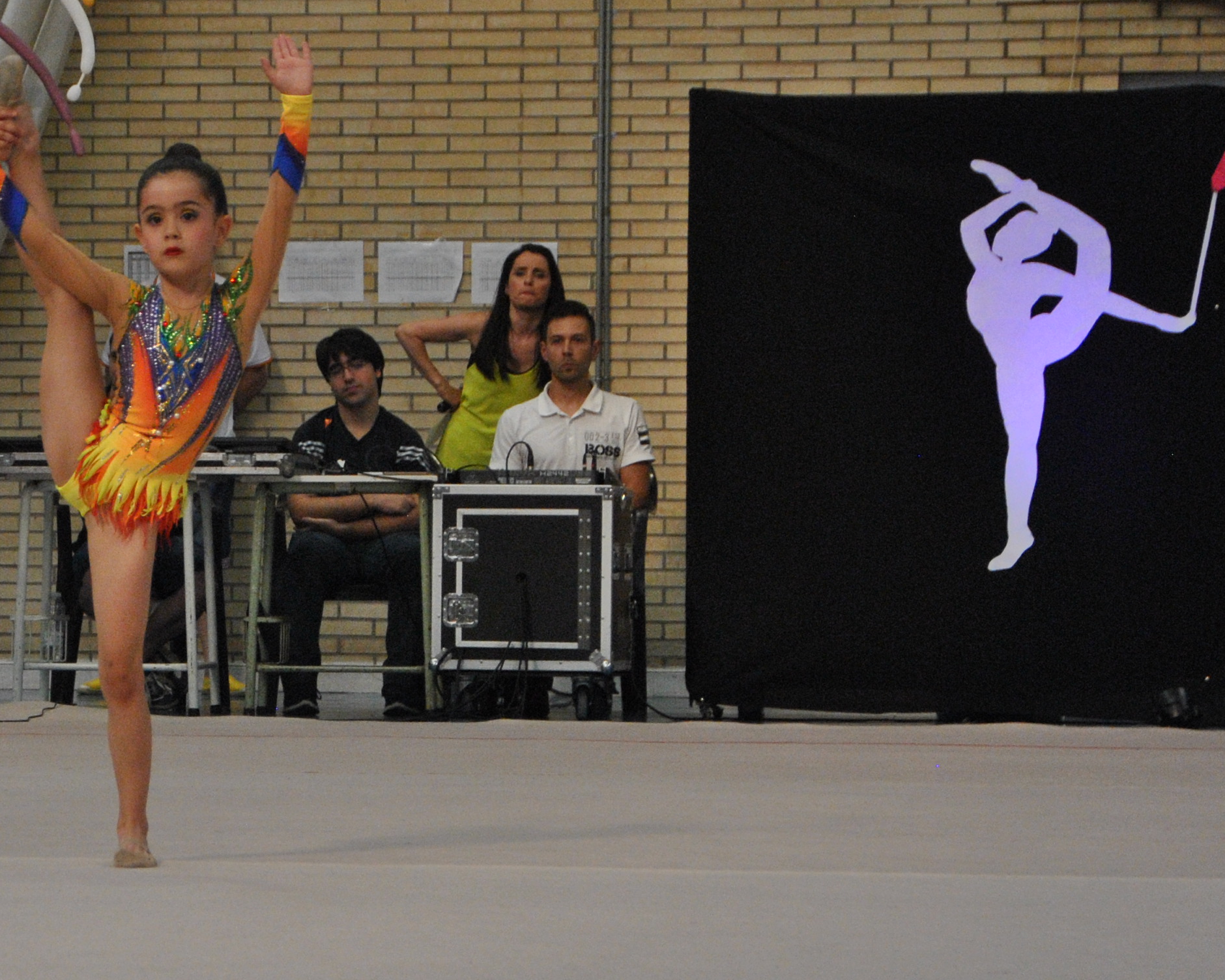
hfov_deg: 10.7
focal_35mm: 180
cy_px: 407
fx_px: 6526
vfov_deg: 8.6
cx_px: 156
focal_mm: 62
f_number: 5
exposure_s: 1/320
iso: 800
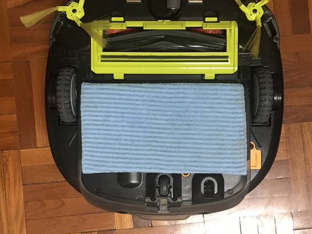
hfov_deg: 50.1
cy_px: 98
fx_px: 334
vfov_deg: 38.6
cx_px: 159
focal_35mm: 37
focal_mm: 3.99
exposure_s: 1/15
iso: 80
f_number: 1.8
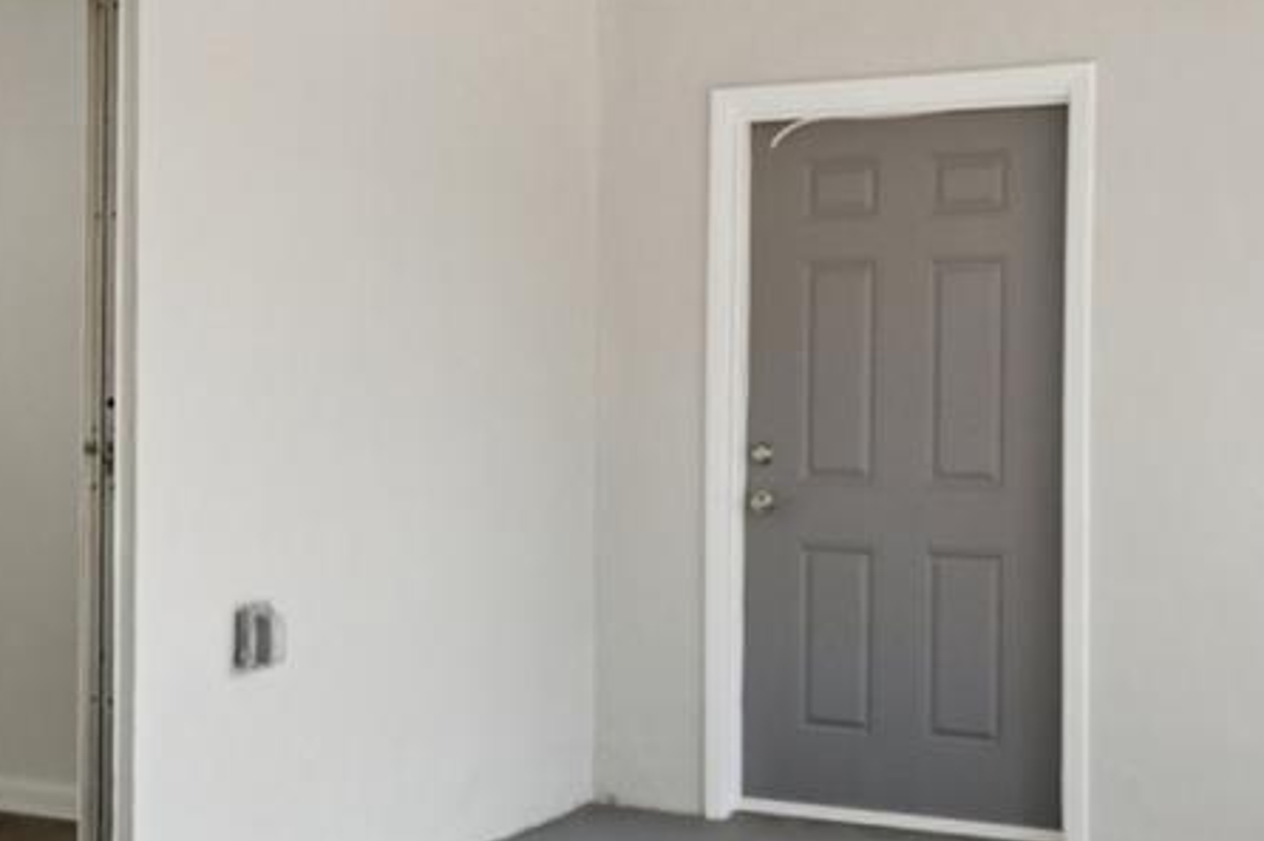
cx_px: 207
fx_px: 2141
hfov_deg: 31.8
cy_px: 411
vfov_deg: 22.2
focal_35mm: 61
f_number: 8
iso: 400
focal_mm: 17
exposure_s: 1/125
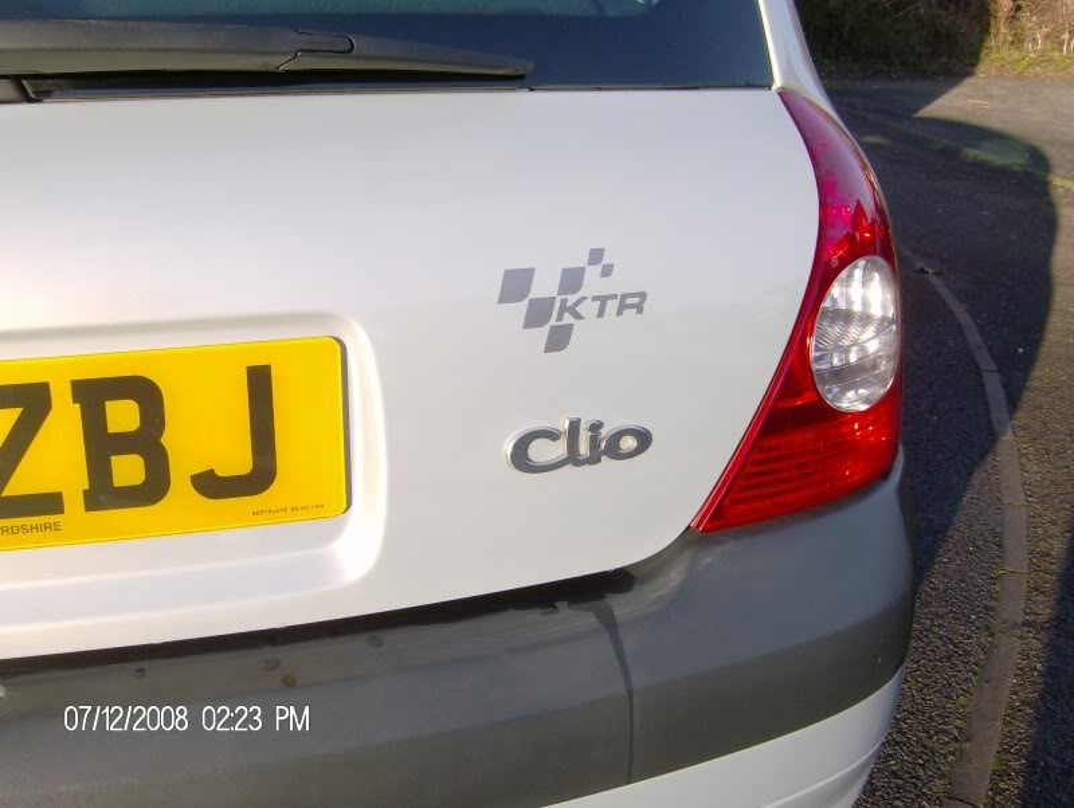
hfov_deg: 51.3
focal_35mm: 36
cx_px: 537
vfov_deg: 39.7
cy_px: 404
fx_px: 1118
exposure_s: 1/264
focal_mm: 6
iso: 100
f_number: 4.7
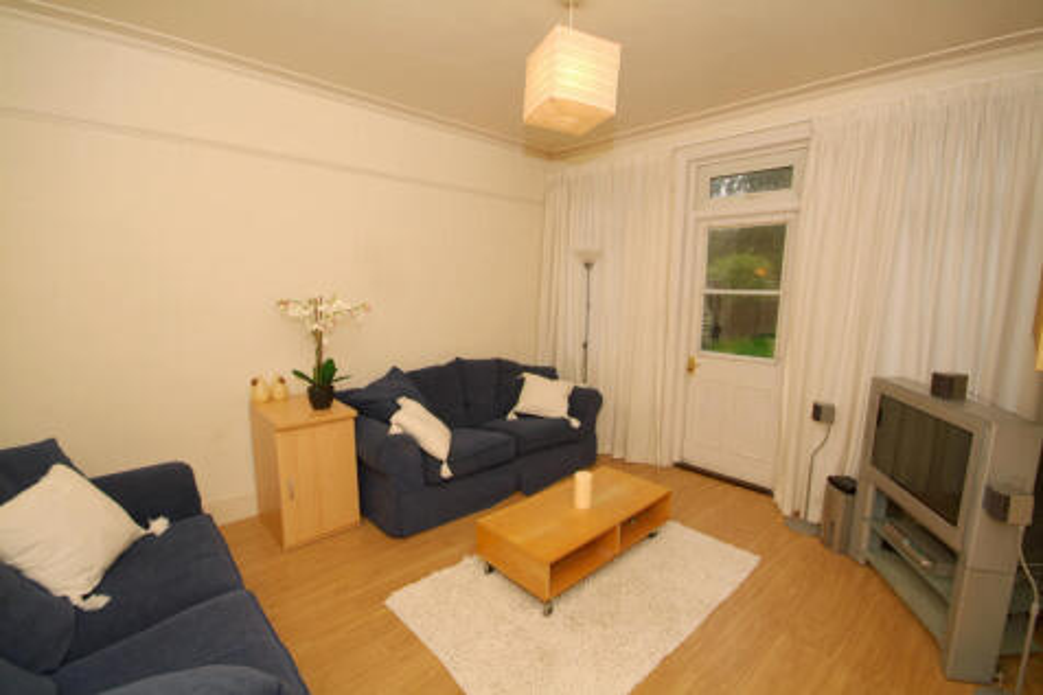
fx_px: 434
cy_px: 348
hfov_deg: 100.4
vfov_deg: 77.3
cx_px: 522
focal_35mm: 15
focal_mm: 10
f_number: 6.7
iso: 200
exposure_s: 1/60
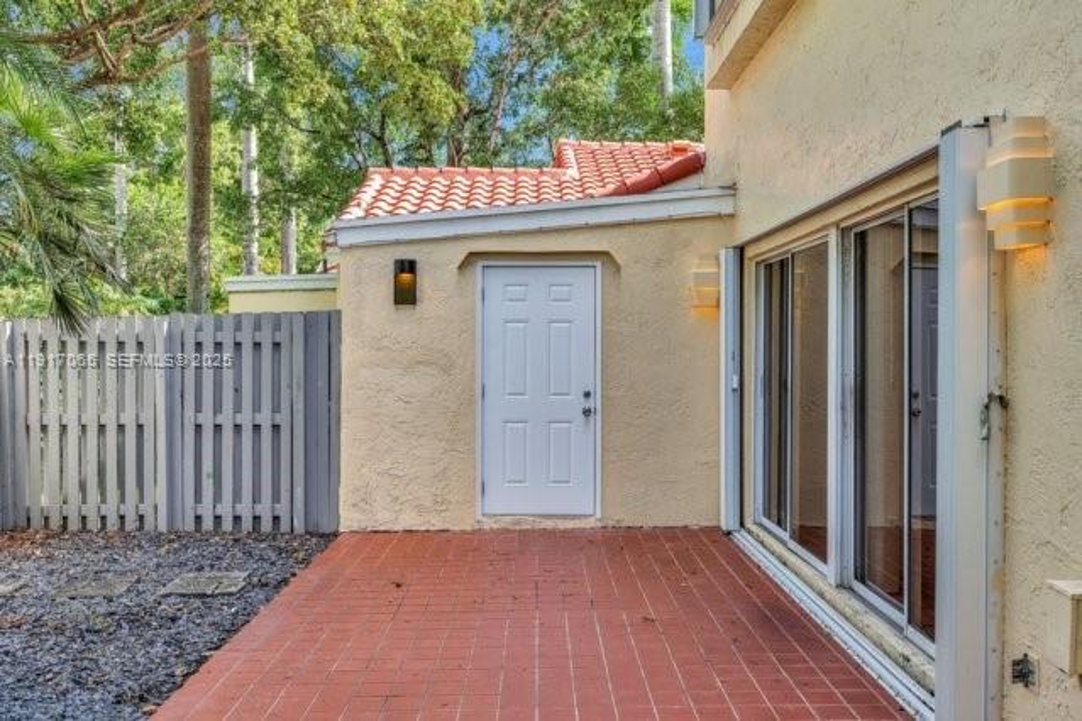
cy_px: 360
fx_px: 902
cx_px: 541
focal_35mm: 30
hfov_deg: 61.9
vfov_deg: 43.6
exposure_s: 1/100
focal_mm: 30
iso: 200
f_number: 8
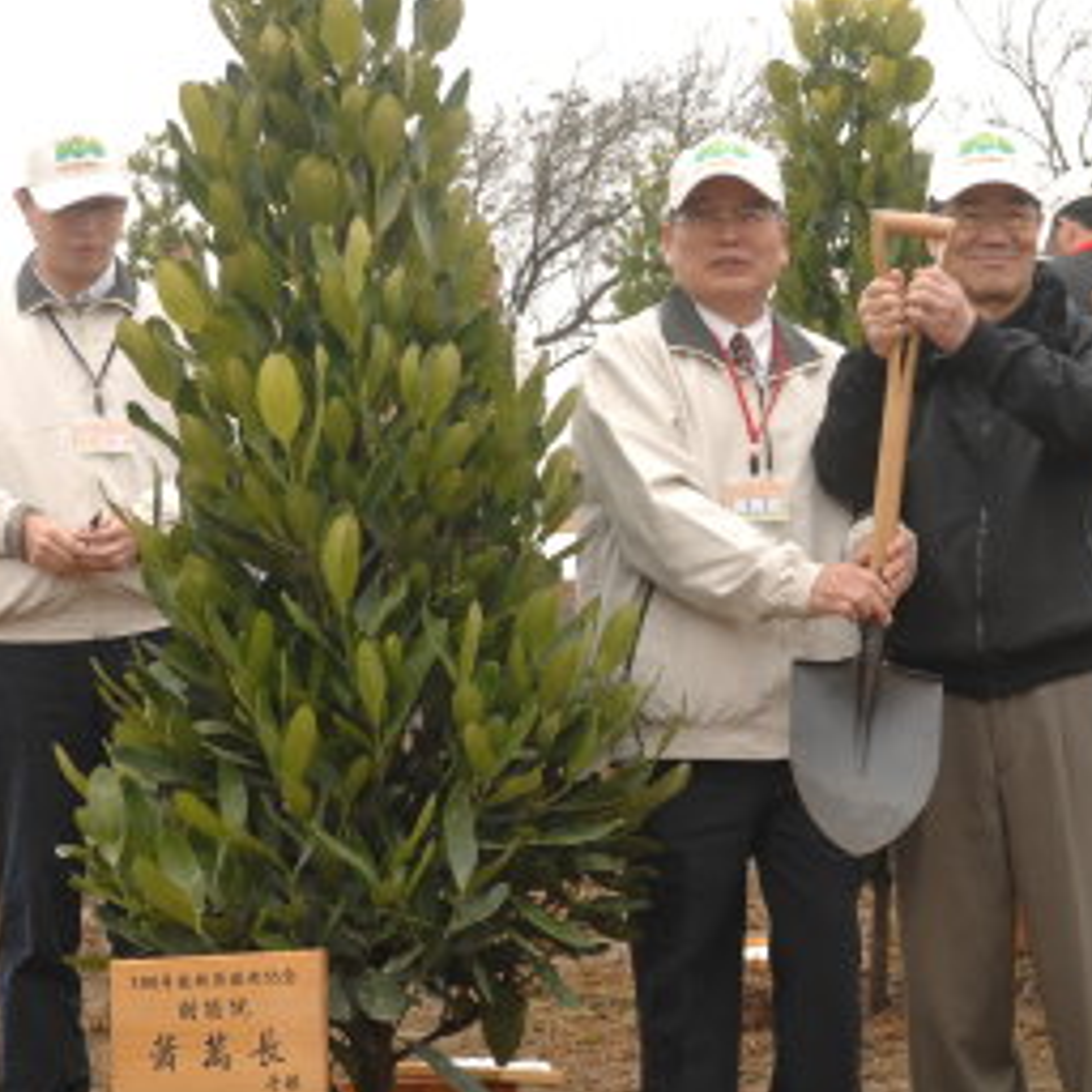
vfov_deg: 11.7
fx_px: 5318
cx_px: 832
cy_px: 589
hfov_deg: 11.7
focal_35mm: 149
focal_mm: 70
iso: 500
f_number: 8
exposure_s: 1/250
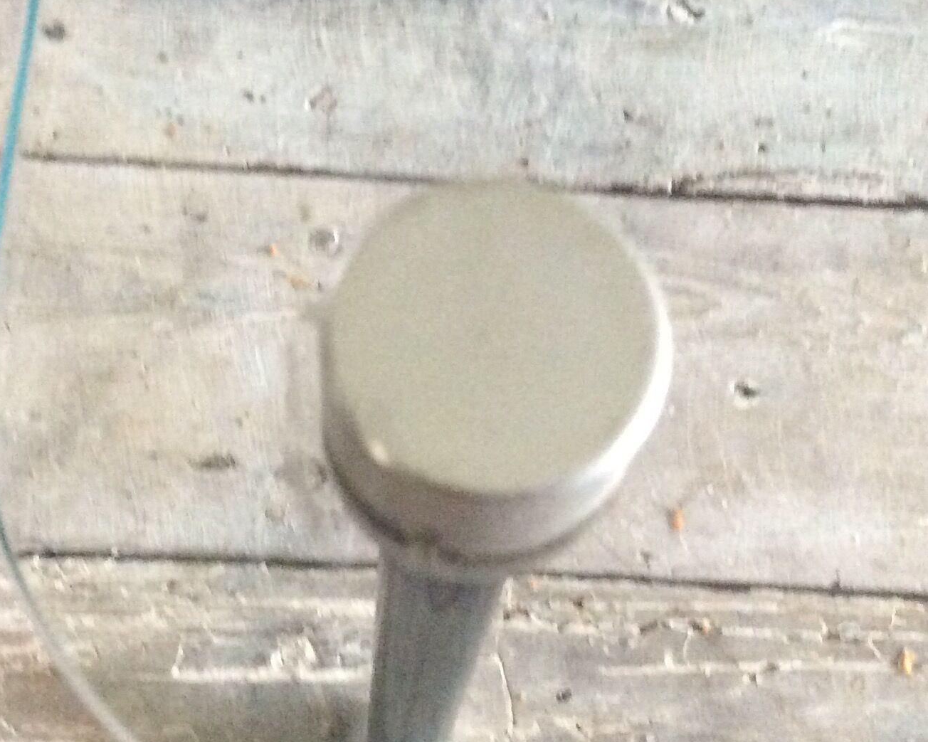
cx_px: 360
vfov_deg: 24.6
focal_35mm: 62
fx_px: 1703
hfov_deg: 30.4
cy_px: 345
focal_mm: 3.3
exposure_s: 1/17
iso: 400
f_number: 2.4
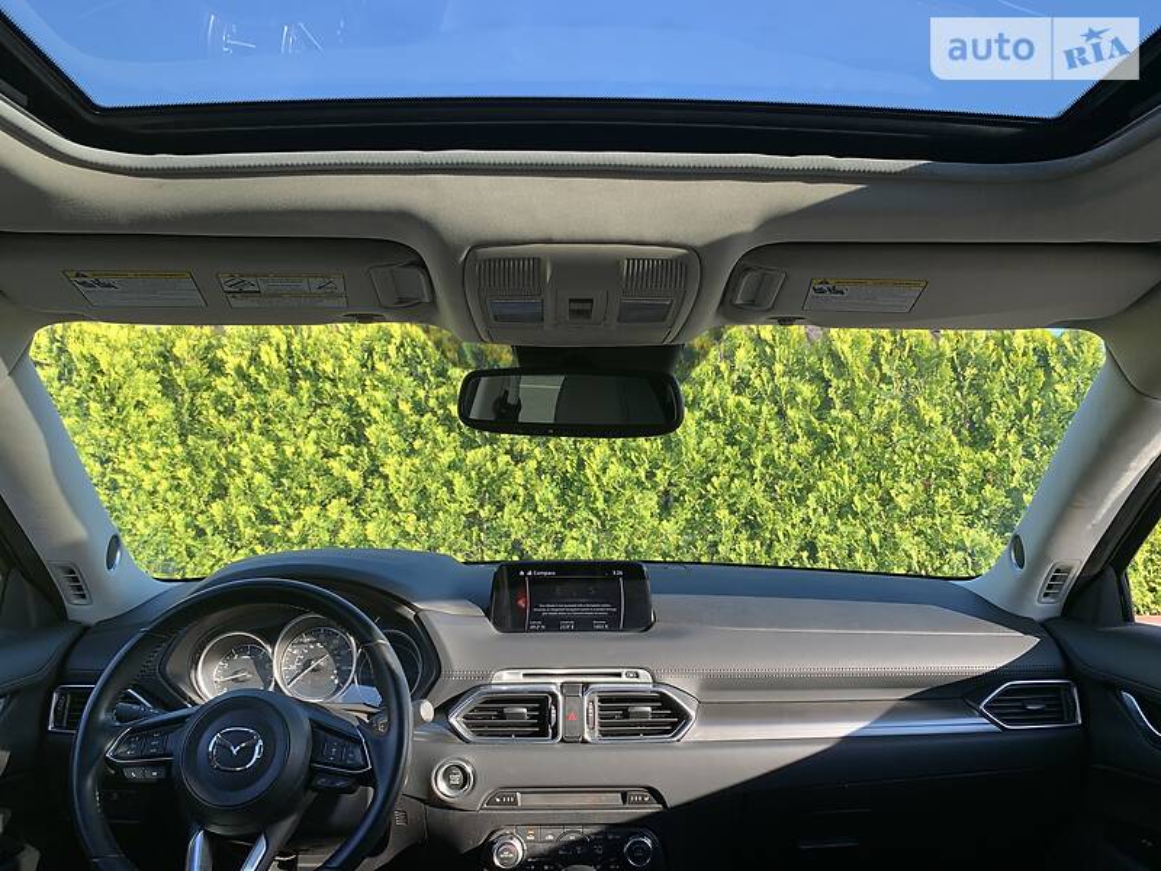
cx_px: 580
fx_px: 872
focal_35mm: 26
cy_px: 436
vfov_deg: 53.1
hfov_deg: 67.3
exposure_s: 1/226
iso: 25
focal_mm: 4.2
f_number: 1.8
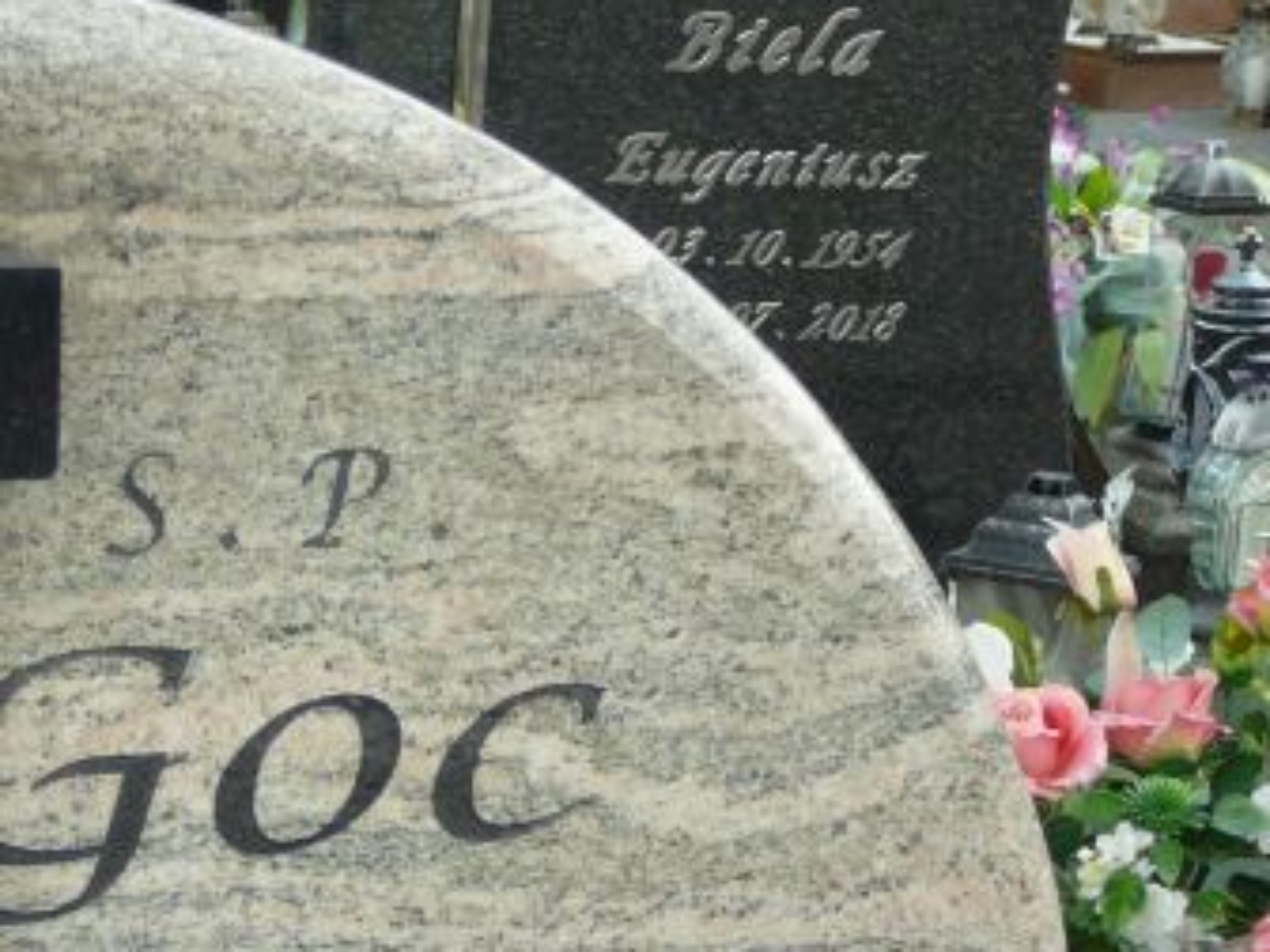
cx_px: 242
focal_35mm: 156
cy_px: 892
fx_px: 5723
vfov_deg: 9.5
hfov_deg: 12.6
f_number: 3.8
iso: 80
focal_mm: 12.2
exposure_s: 1/60
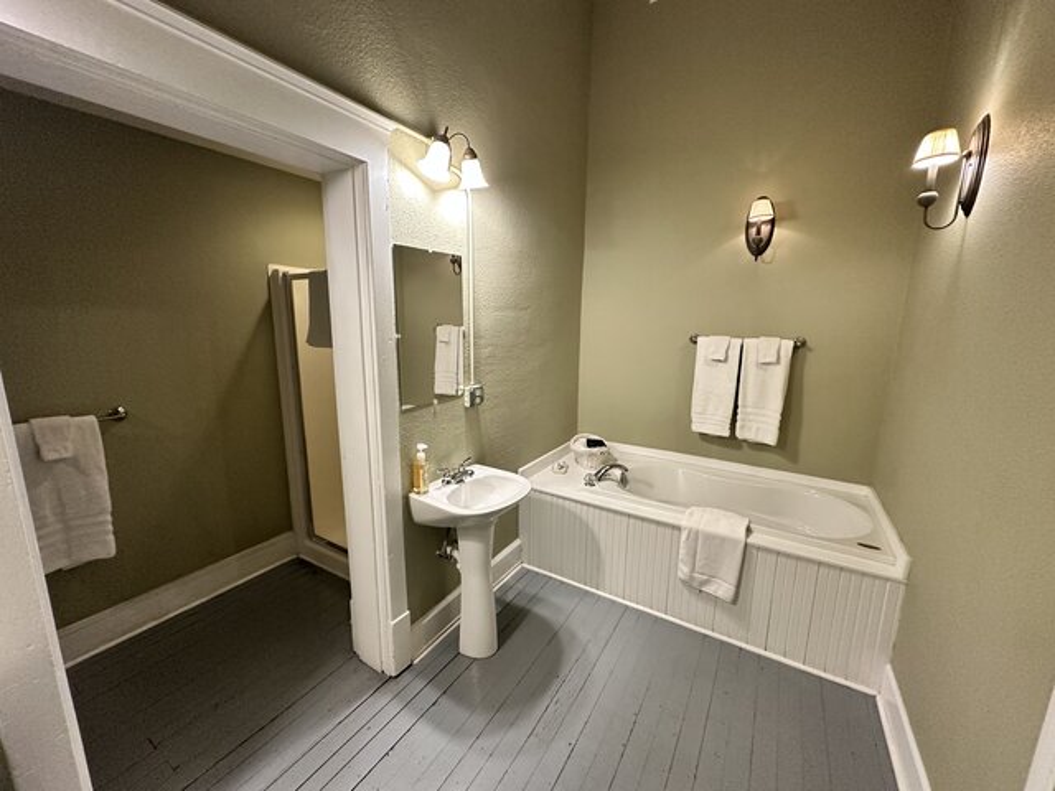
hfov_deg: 102.1
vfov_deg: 85.7
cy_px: 396
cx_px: 528
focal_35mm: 14
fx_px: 427
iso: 320
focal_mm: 2.22
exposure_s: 1/120
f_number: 2.2
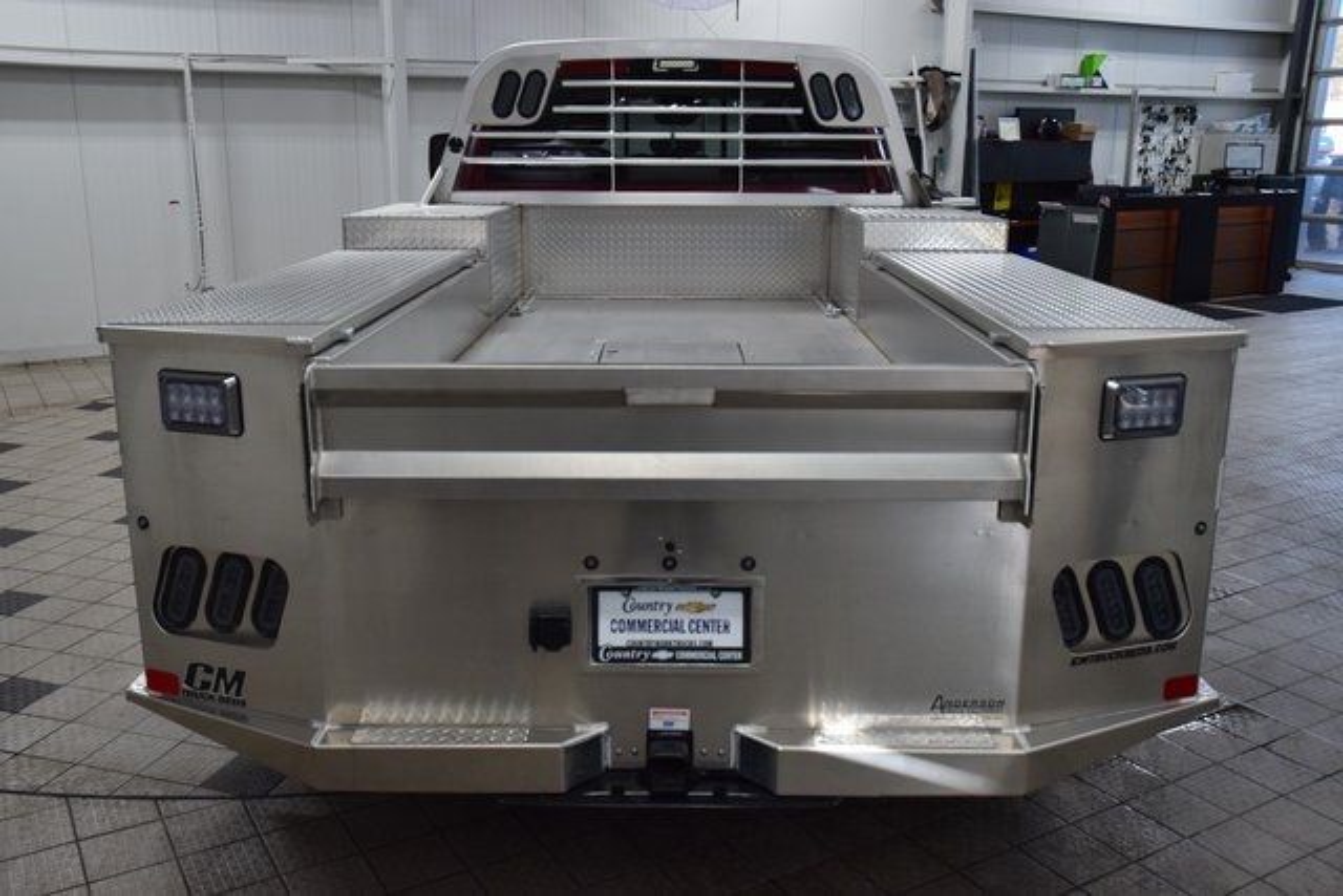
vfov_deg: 40.0
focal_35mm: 33
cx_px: 672
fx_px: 1231
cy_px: 448
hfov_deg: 57.2
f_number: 8
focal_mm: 22
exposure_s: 1/60
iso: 1250
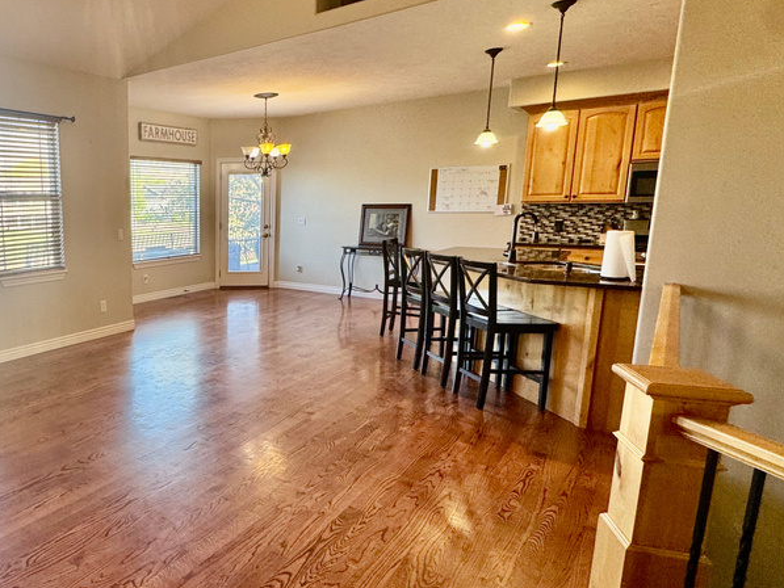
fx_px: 544
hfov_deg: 64.5
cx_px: 144
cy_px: 295
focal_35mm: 24
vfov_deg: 56.8
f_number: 2.2
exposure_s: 1/120
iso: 125
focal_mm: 2.22
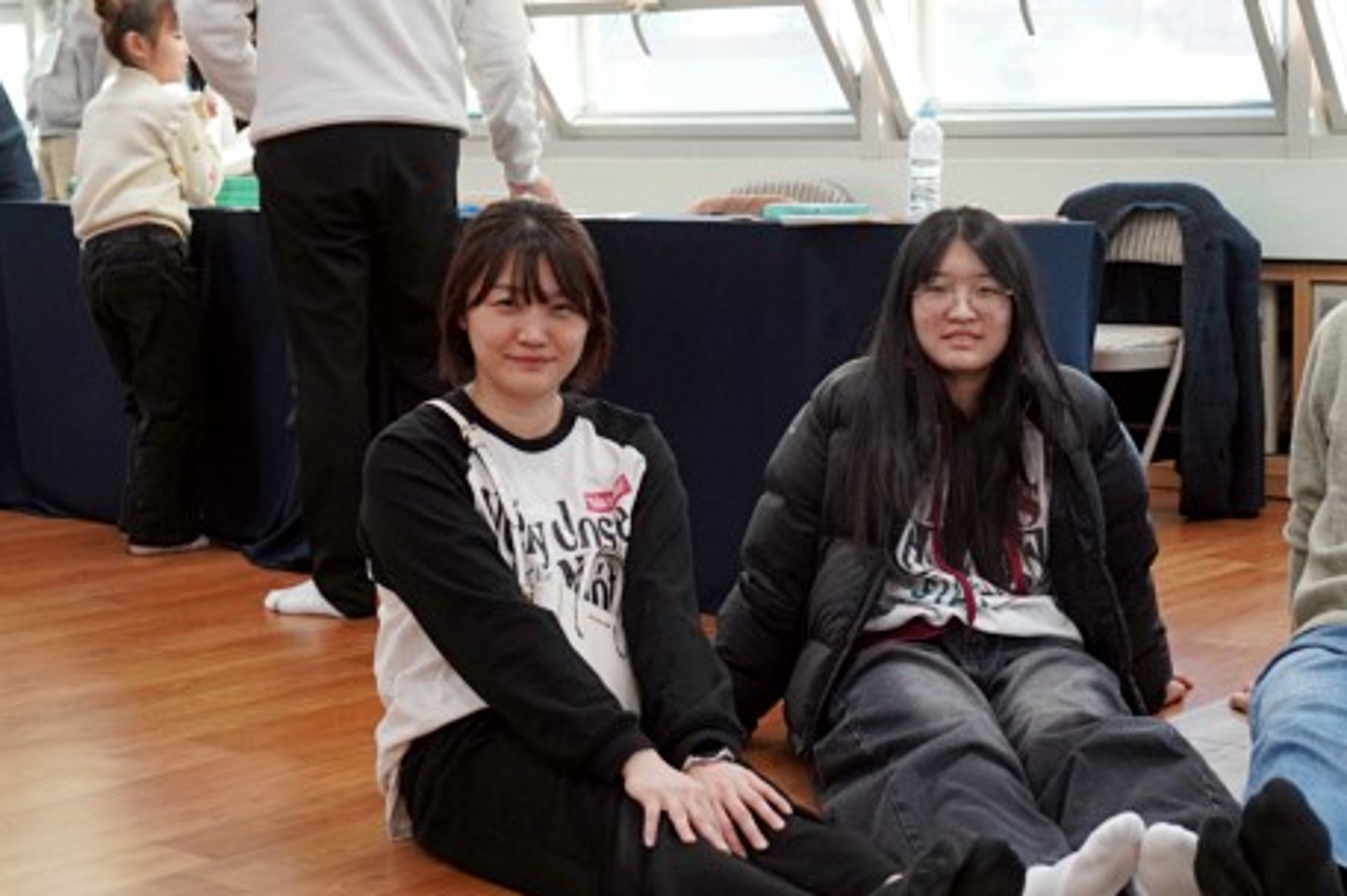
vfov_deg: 19.7
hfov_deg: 29.1
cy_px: 483
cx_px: 899
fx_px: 2580
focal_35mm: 69
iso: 1600
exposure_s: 1/160
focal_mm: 35
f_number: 4
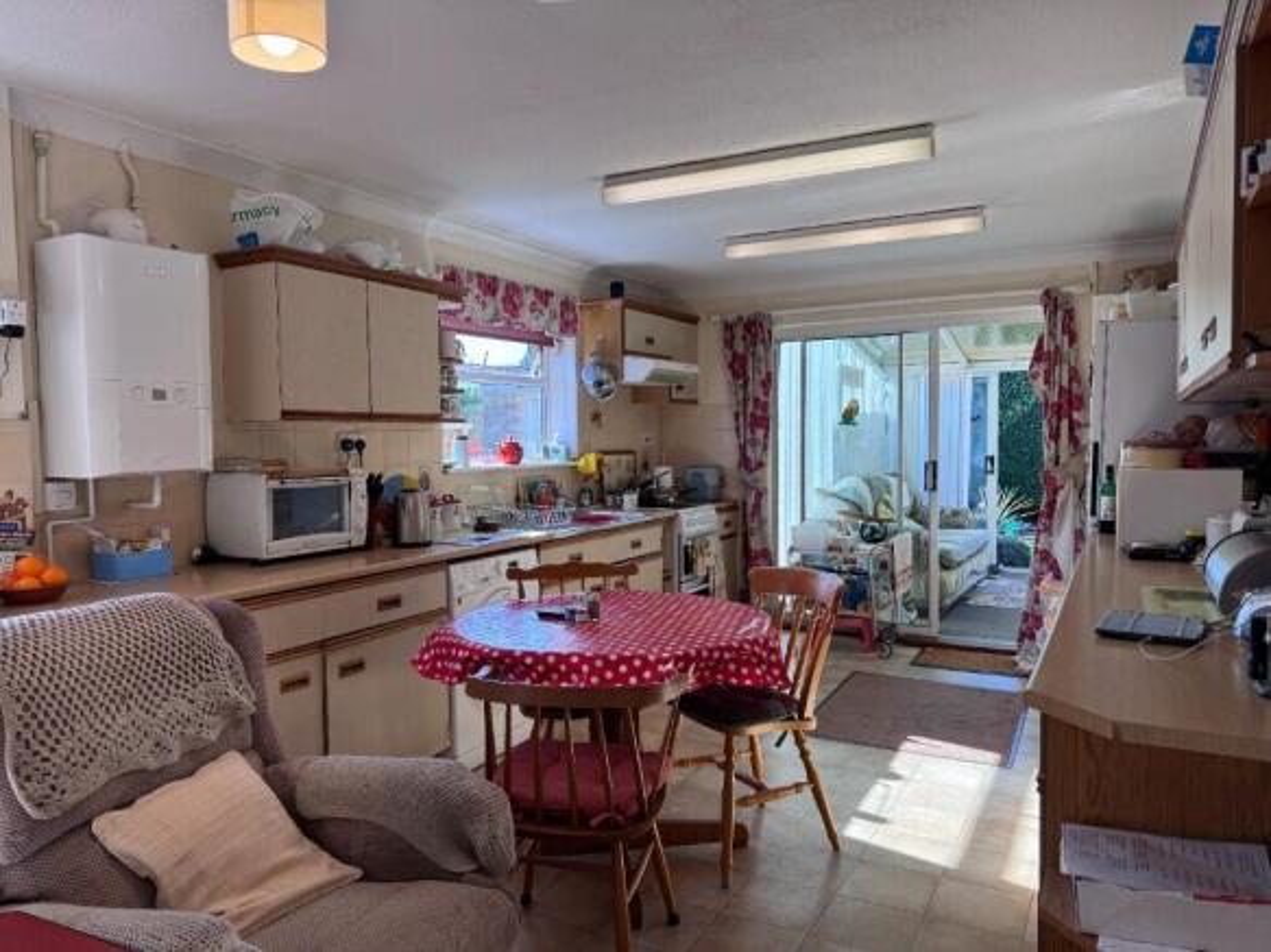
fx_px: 881
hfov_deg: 71.6
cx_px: 636
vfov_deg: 56.8
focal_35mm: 24
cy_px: 476
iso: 80
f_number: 1.78
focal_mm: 6.76
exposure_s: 1/284
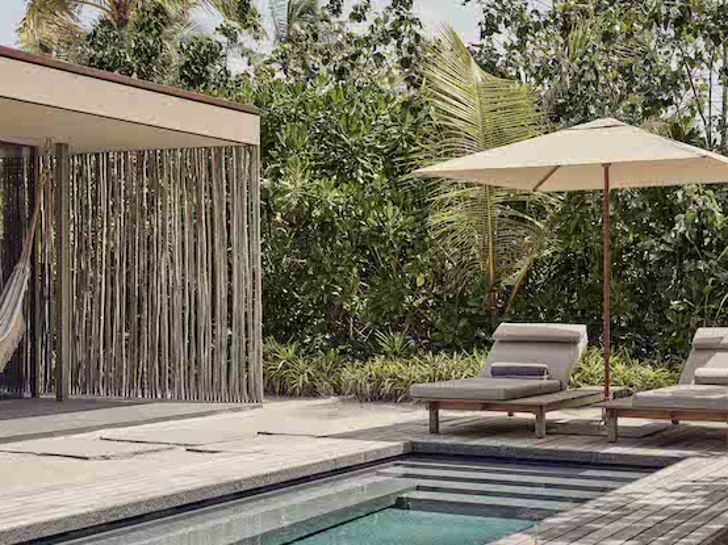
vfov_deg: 22.5
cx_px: 396
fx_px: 1366
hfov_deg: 29.8
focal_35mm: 65
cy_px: 324
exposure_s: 1/400
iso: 100
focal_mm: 45
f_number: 7.1
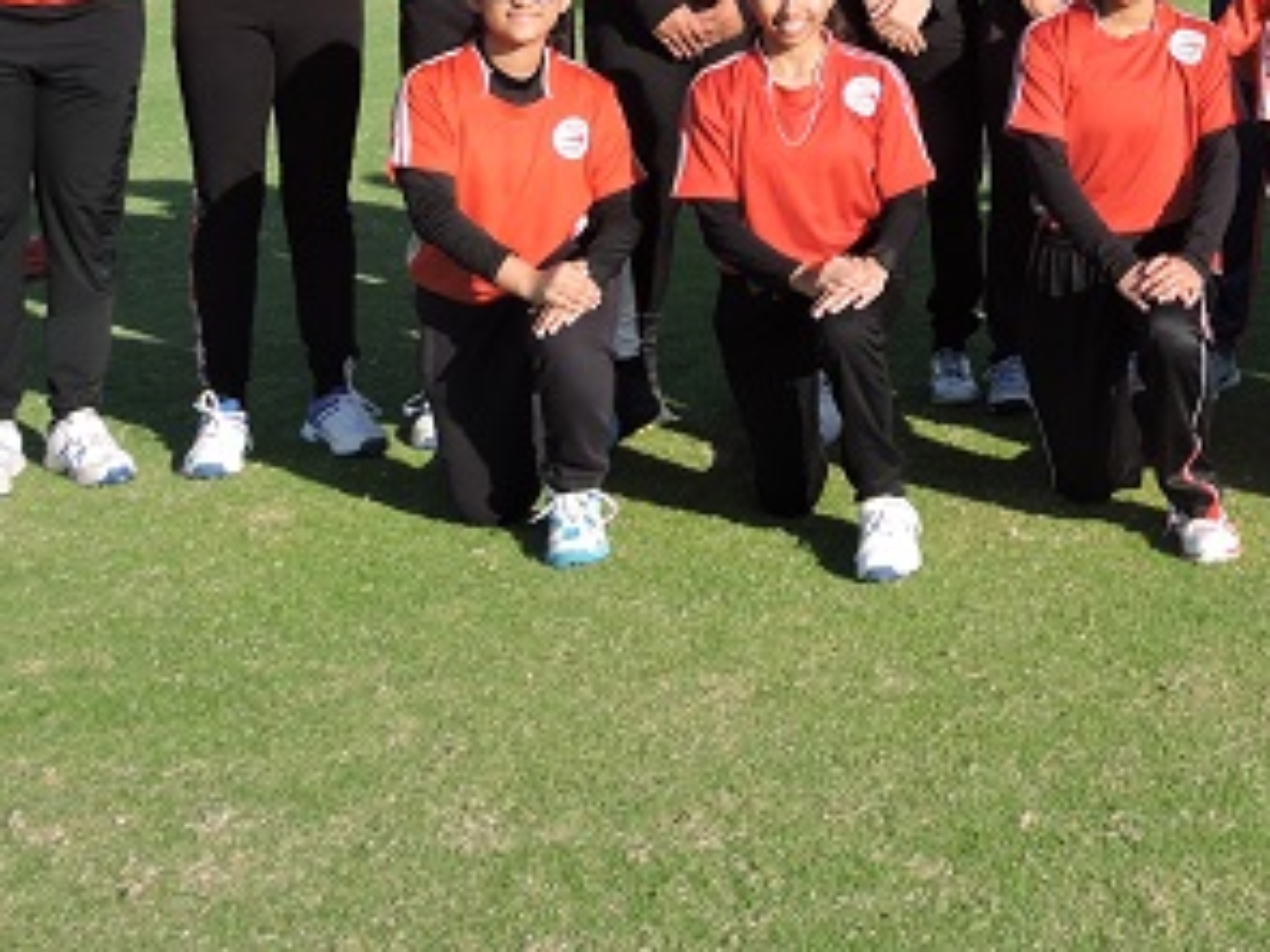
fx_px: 2605
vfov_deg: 19.7
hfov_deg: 25.7
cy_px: -148
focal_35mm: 71
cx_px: 1339
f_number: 3.5
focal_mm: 5.4
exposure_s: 1/800
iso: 100
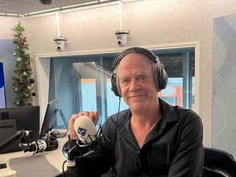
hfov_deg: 42.0
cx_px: 134
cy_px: 118
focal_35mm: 45
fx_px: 307
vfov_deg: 32.0
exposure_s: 1/50
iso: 100
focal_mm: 5.1
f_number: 1.6
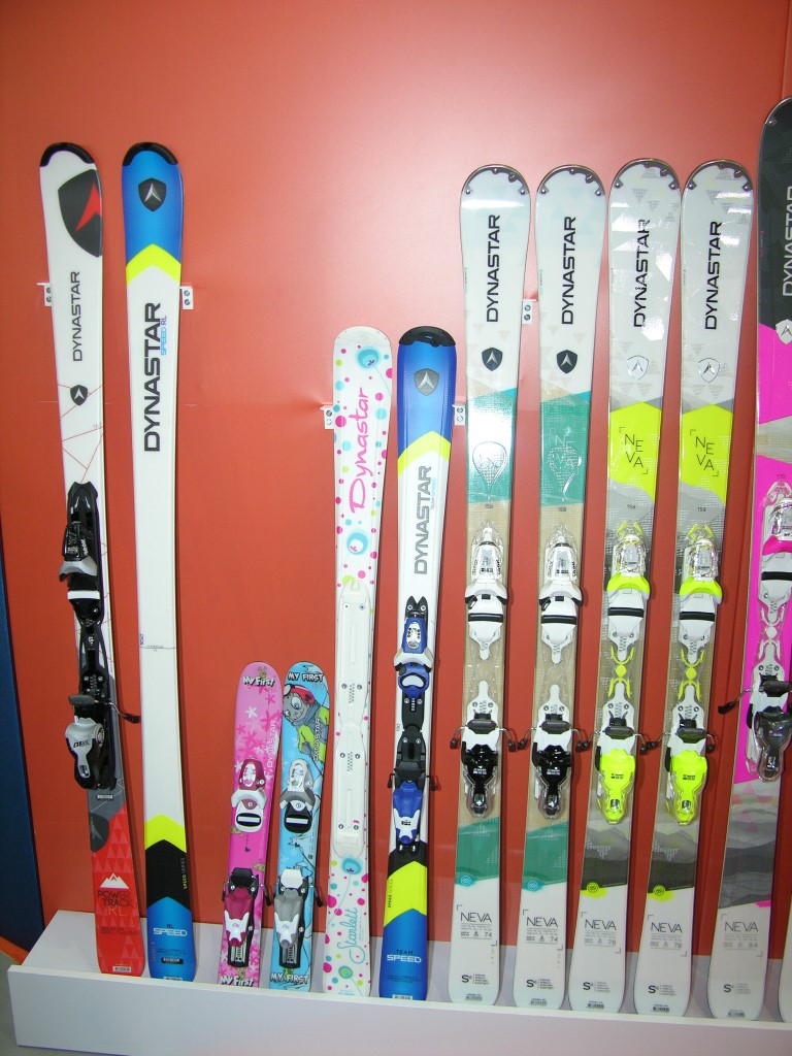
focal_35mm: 36
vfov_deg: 51.4
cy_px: 528
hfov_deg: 39.7
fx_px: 1098
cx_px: 396
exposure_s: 1/60.1
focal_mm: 9.2
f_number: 2.8
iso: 100
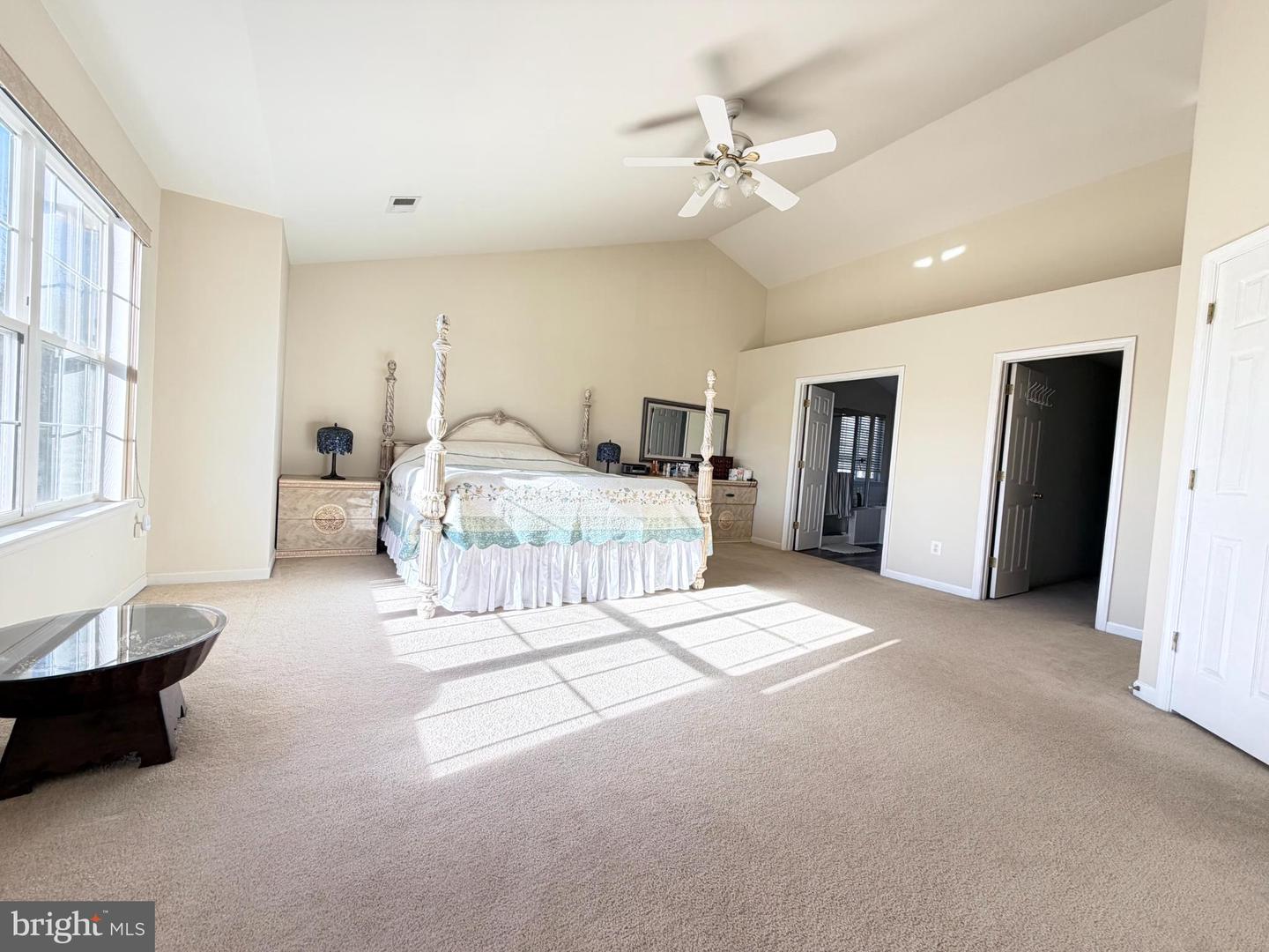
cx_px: 634
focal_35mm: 14
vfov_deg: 85.7
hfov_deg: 102.1
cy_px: 476
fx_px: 513
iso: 80
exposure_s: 1/121
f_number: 2.2
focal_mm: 2.22
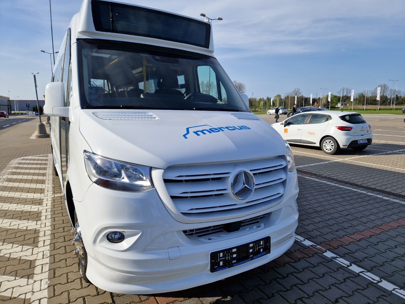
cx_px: 202
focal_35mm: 23
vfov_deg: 58.9
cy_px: 152
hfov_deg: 73.9
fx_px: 269
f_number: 1.8
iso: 50
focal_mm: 5.4
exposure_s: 1/2208
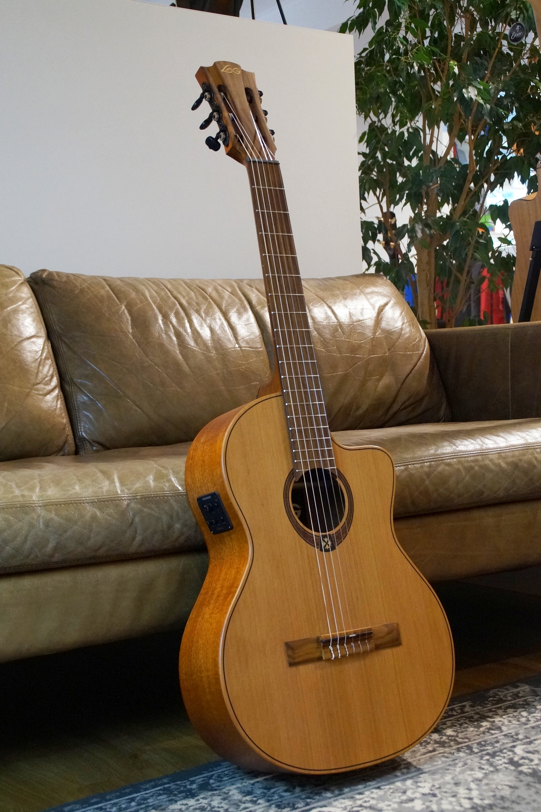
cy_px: 406
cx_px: 270
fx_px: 1183
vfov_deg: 37.9
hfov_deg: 25.8
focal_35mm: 52
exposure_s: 1/160
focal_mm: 35
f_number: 6.3
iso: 2500
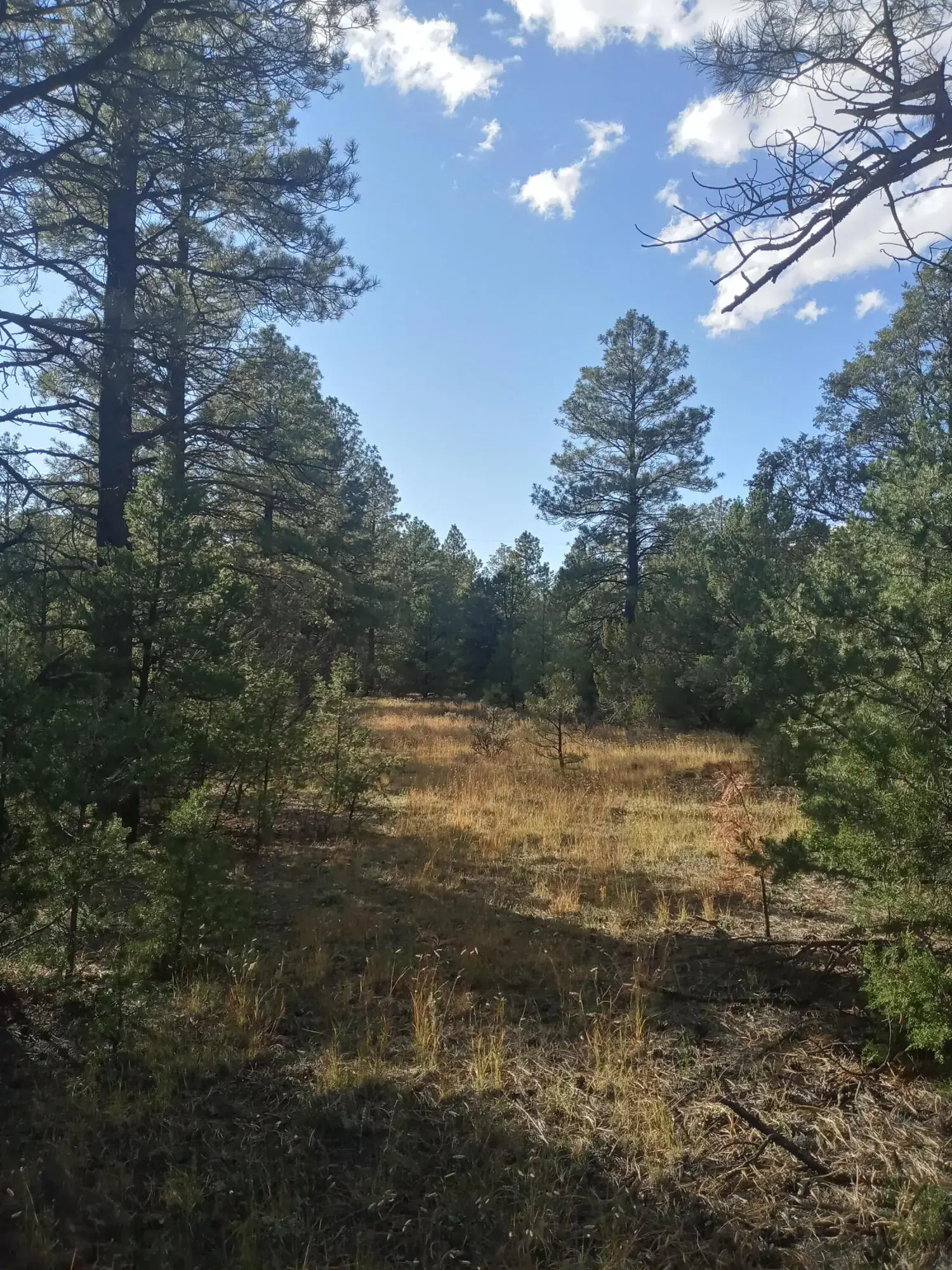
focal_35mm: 28
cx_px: 476
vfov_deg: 63.4
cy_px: 635
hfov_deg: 49.7
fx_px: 1027
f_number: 1.8
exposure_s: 1/1361
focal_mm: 3.61
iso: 100
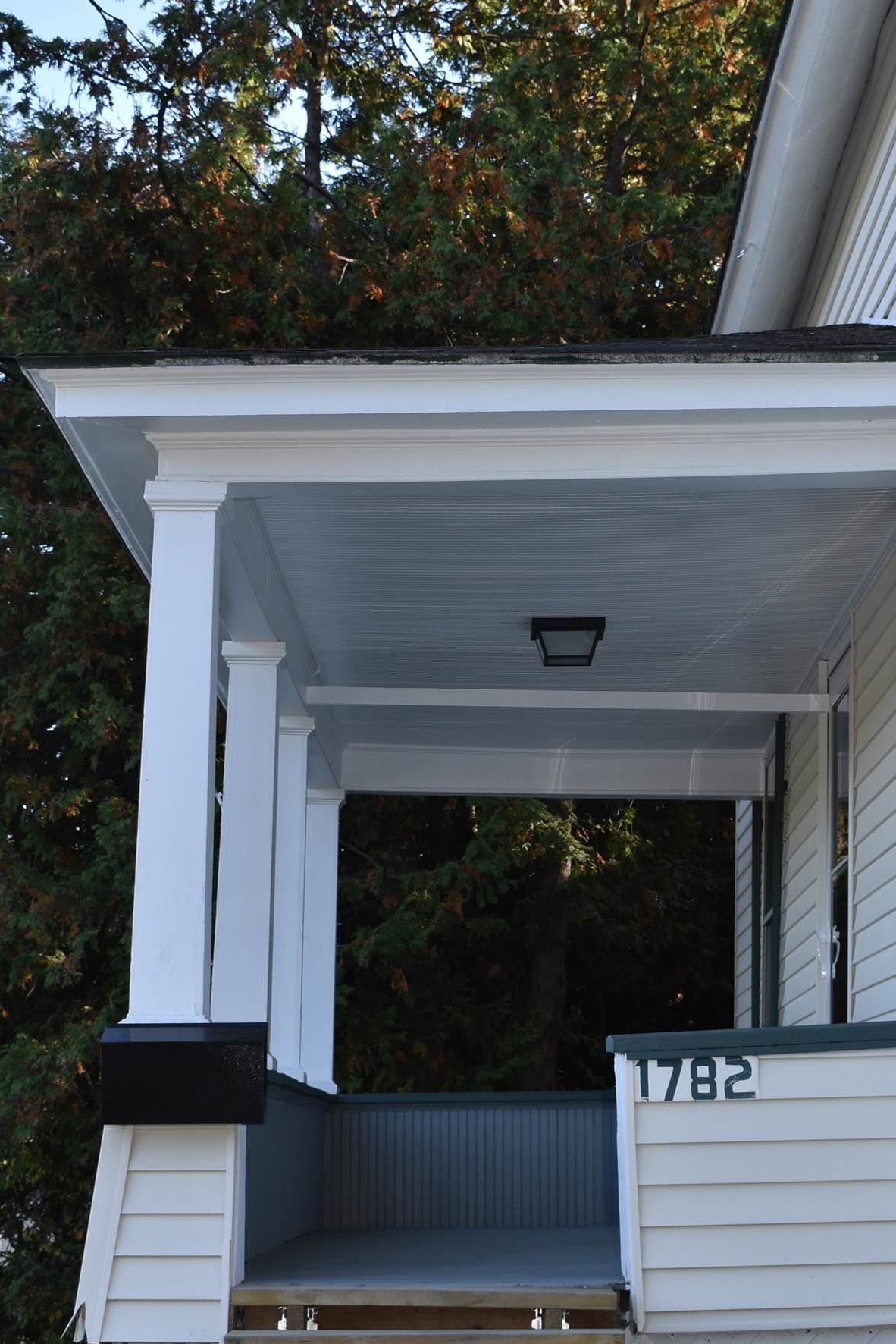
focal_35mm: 78
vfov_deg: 26.0
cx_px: 638
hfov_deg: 17.4
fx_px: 2911
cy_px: 633
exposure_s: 1/160
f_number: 6.3
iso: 100
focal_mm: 30
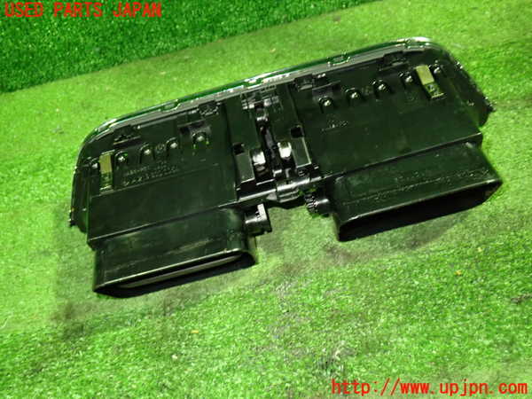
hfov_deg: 60.0
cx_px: 266
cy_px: 200
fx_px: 461
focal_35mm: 30
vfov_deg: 46.8
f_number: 2.3
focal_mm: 5.4
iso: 800
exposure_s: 1/20
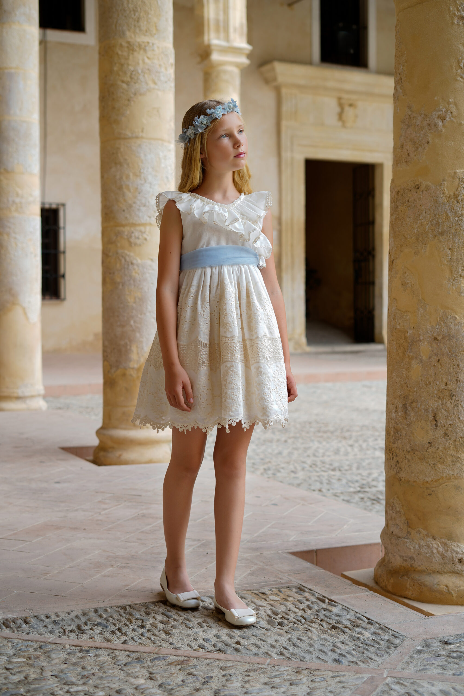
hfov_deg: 27.0
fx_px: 966
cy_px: 348
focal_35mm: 50
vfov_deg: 39.6
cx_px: 232
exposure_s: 1/160
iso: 80
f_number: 3.5
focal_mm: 50
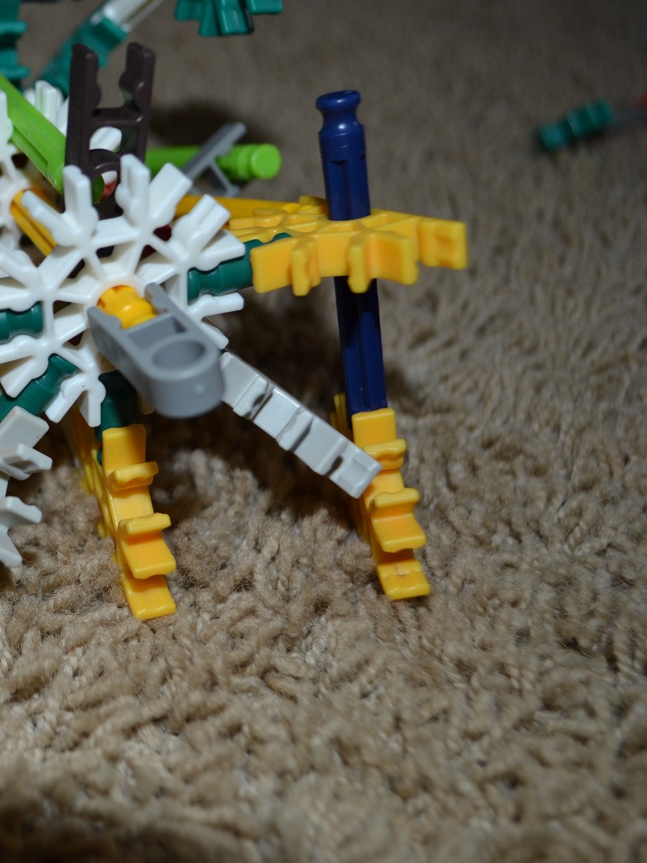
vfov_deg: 39.7
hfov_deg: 28.4
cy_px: 434
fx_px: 1196
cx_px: 3
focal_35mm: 48
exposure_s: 1/60
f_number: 4
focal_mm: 22
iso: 140
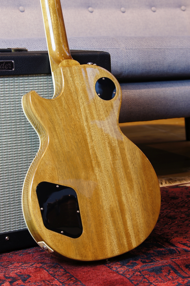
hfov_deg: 16.5
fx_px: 655
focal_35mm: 82
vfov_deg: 24.6
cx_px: 95
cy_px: 143
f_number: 7.1
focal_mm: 55
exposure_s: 1/2.5
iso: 100
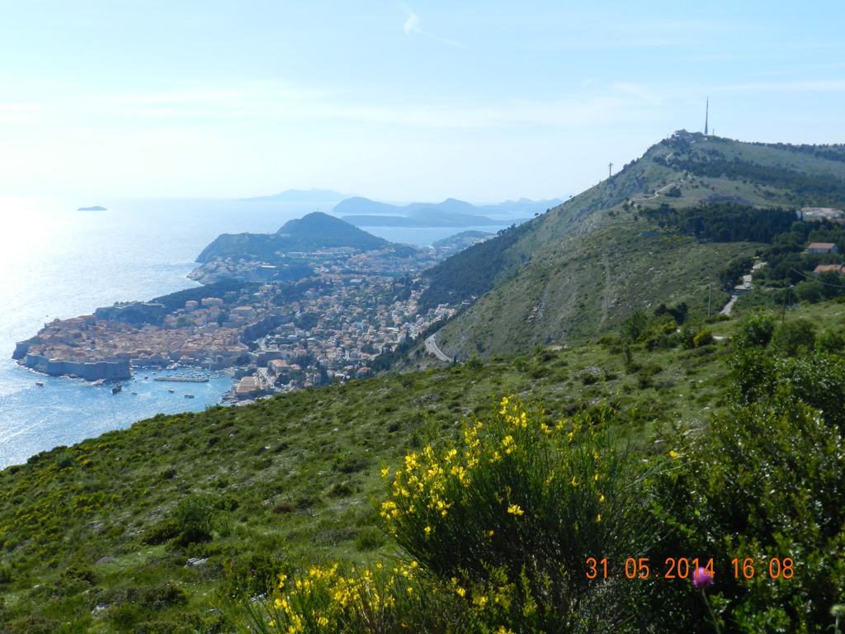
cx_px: 422
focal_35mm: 46
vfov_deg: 31.5
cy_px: 317
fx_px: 1123
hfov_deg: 41.2
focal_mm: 8.1
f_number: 5
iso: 160
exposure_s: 1/800
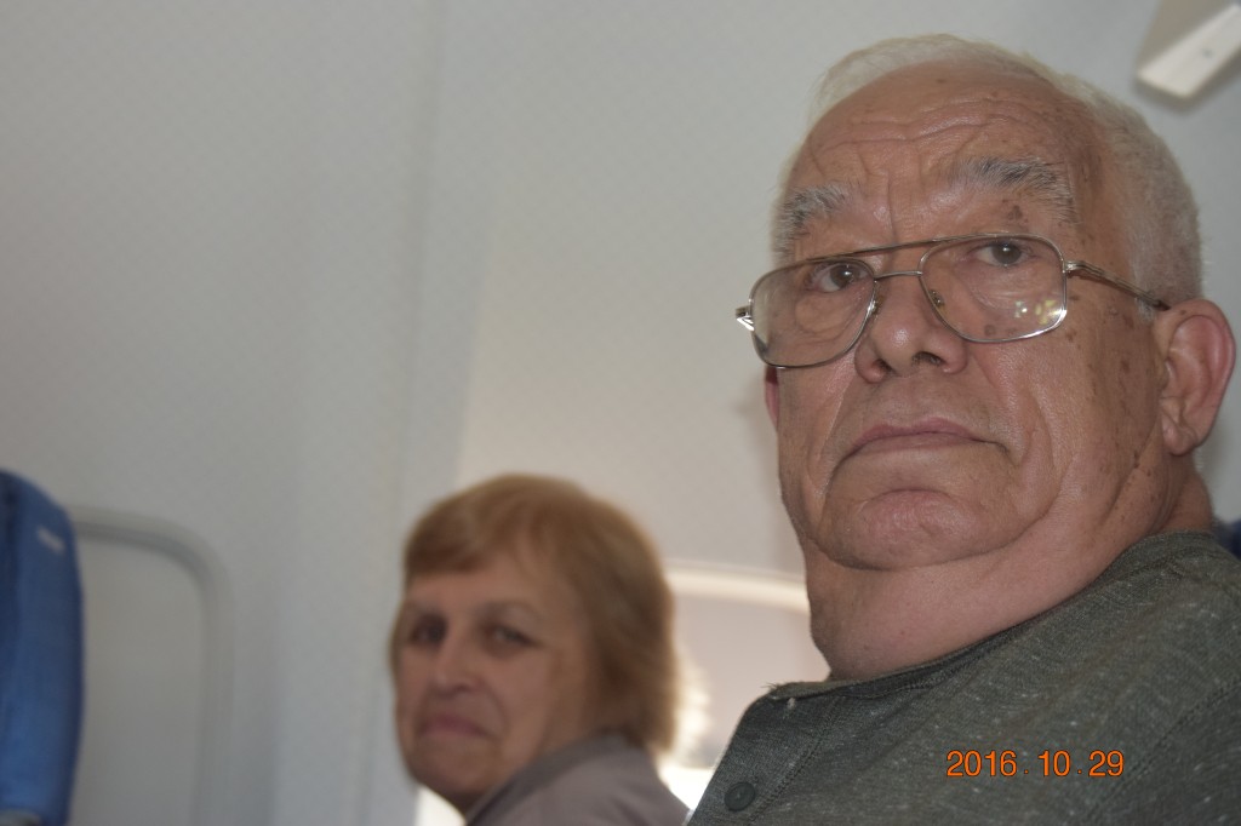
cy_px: 413
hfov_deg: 24.6
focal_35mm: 82
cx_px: 620
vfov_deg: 16.5
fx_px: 2843
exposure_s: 1/100
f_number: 4.5
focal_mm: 55
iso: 800
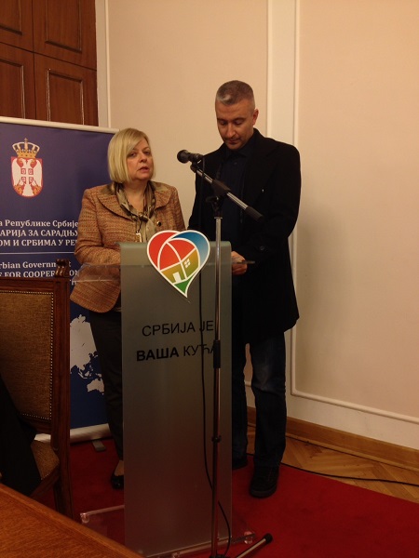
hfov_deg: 40.7
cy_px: 279
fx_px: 565
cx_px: 210
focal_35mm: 35
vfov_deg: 52.6
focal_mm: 4.28
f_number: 2.4
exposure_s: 1/28
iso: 50
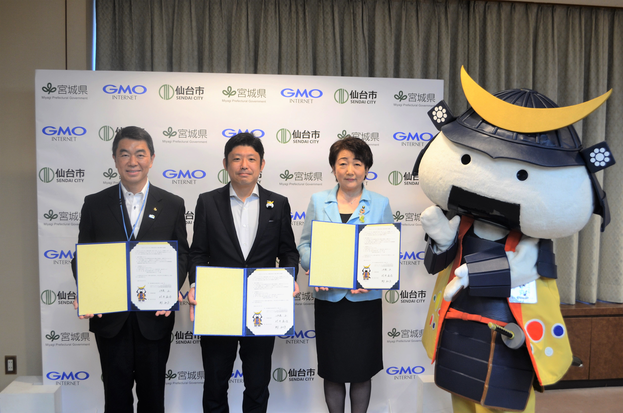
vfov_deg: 36.7
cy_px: 206
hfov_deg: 53.2
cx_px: 312
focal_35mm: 36
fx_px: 622
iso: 400
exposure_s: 1/25
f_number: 4.5
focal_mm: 24
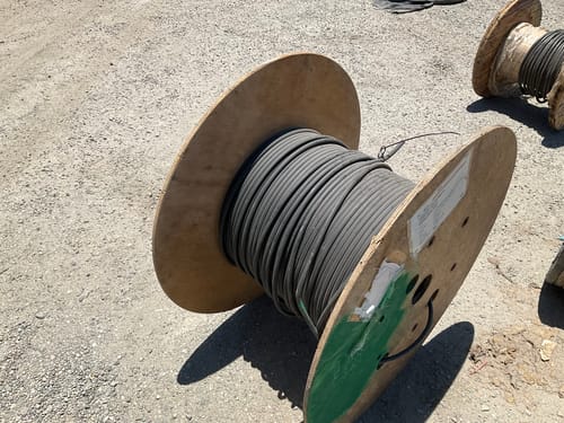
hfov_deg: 61.7
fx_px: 472
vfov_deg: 48.2
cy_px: 212
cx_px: 282
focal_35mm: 29
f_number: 1.8
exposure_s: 1/2227
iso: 25
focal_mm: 3
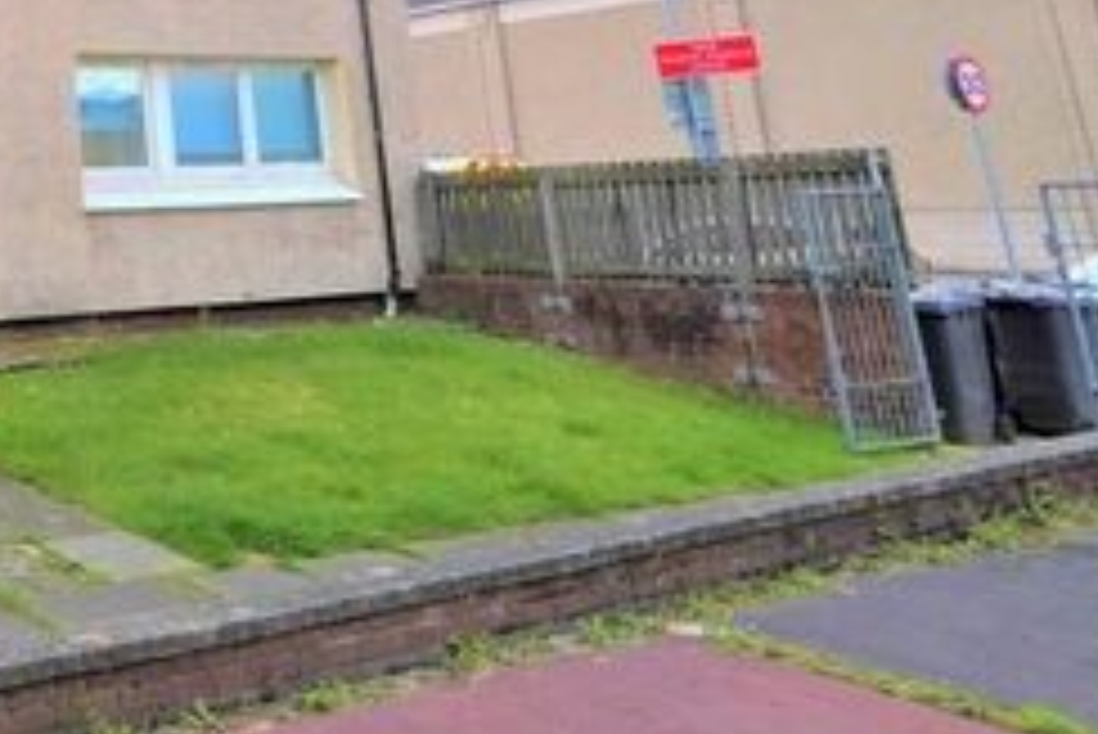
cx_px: -140
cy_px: -223
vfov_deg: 26.4
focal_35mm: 43
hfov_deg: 37.3
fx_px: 1312
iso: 320
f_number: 14
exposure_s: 1/160
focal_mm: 10
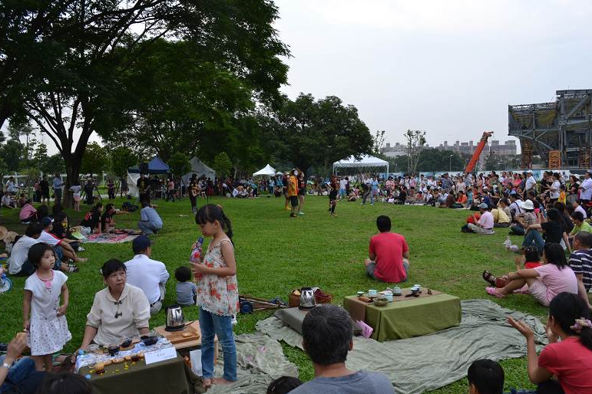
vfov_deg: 46.4
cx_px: 288
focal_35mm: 28
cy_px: 192
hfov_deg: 65.5
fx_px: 460
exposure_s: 1/125
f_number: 5.6
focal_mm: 18
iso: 400
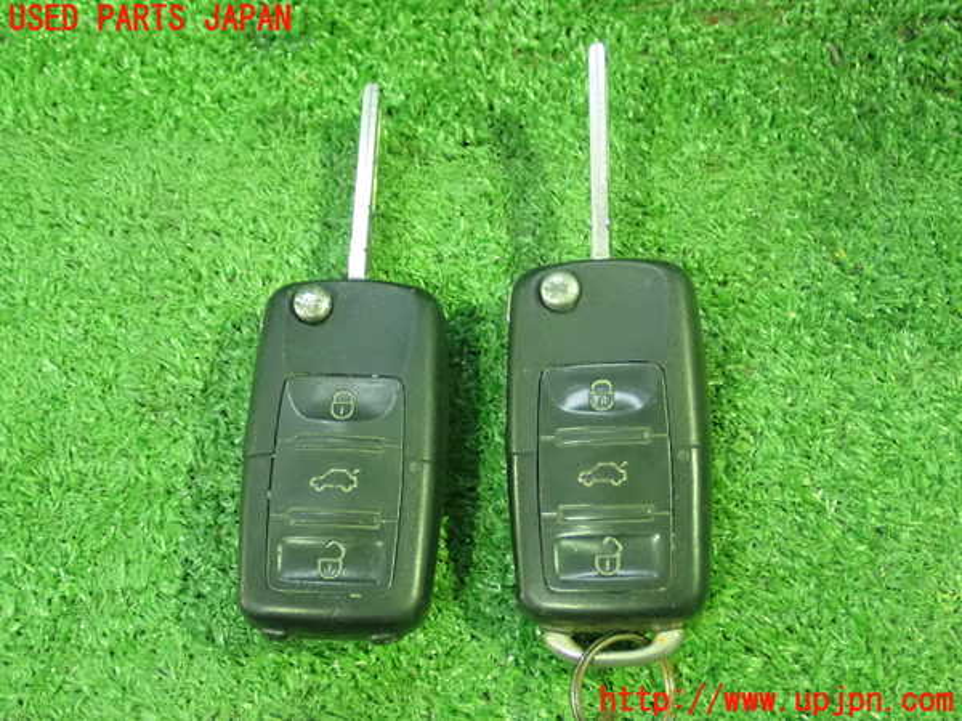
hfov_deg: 38.9
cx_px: 481
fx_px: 1362
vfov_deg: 29.7
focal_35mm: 49
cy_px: 360
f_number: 3.2
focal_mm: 8.99
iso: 1600
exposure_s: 1/25
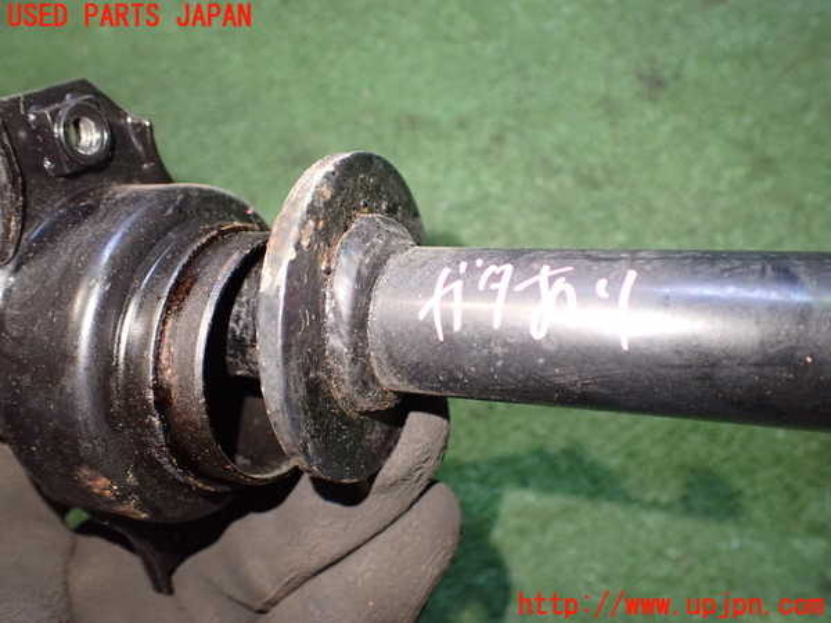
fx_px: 720
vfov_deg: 46.8
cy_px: 312
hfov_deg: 60.0
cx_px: 416
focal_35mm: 30
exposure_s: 1/50
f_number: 2.3
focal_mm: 5.4
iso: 800
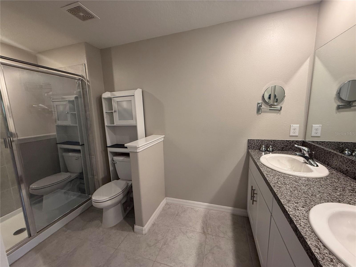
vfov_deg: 85.7
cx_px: 178
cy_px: 134
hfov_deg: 102.1
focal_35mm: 14
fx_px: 144
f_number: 2.2
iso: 320
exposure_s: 1/120
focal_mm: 2.22
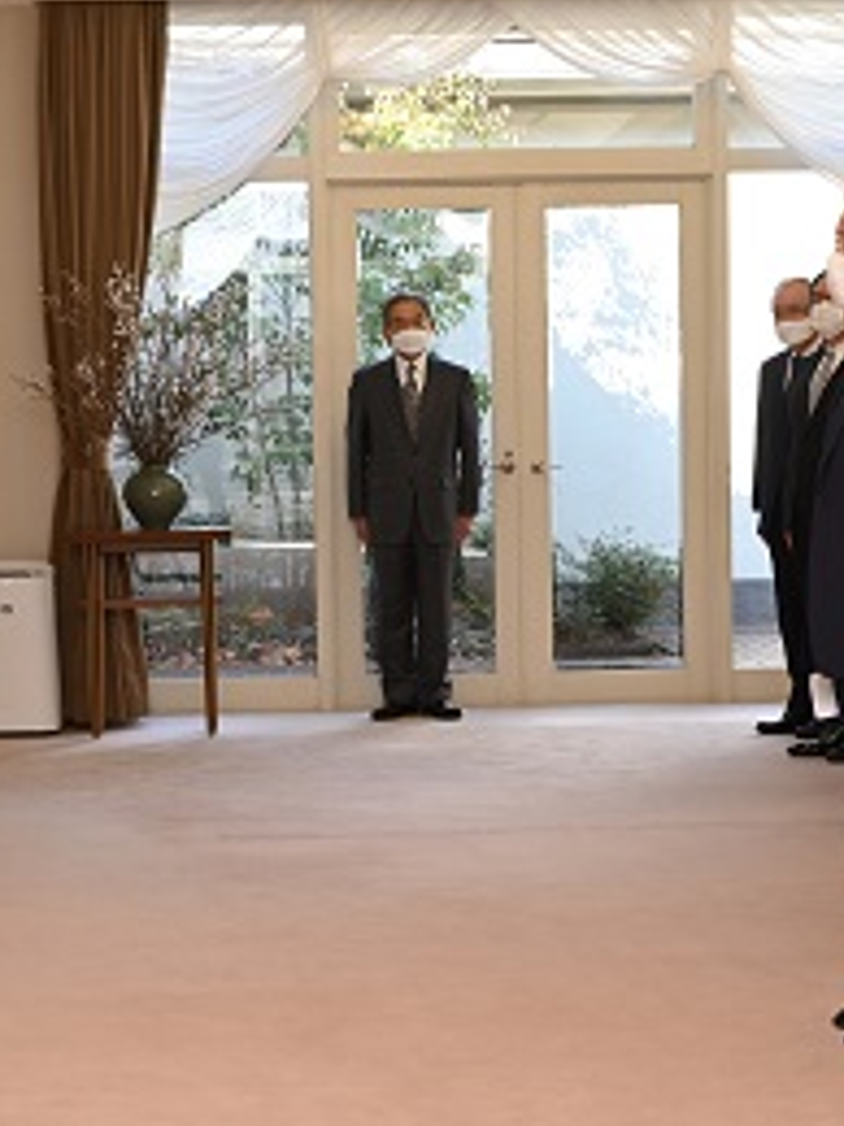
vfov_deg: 21.3
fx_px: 2993
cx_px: 313
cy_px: 554
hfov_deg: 16.0
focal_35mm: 92
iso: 800
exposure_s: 1/125
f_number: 11
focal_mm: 62
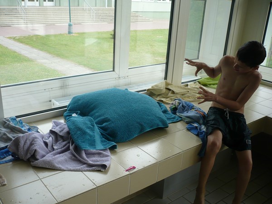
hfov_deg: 52.6
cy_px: 102
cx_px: 136
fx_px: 275
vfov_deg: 40.7
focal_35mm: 35
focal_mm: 5.8
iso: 100
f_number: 2.8
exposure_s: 1/125
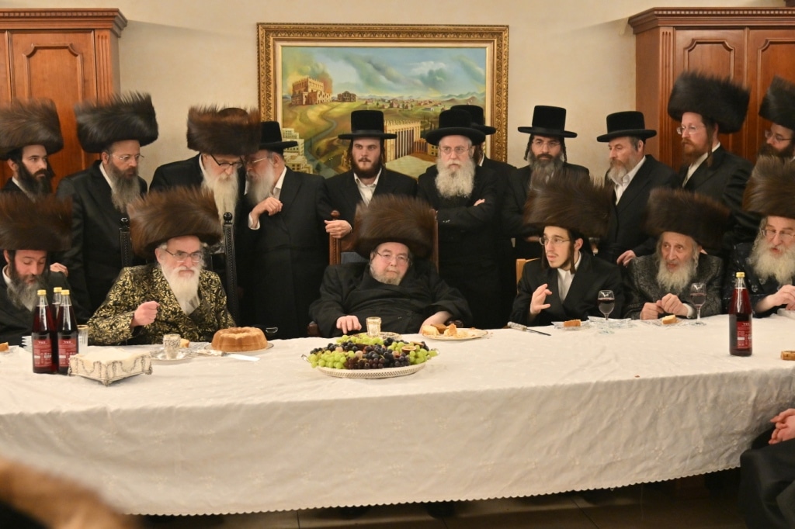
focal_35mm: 51
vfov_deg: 26.5
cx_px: 398
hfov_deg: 38.9
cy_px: 264
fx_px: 1126
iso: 1000
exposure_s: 1/250
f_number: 4
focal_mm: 34
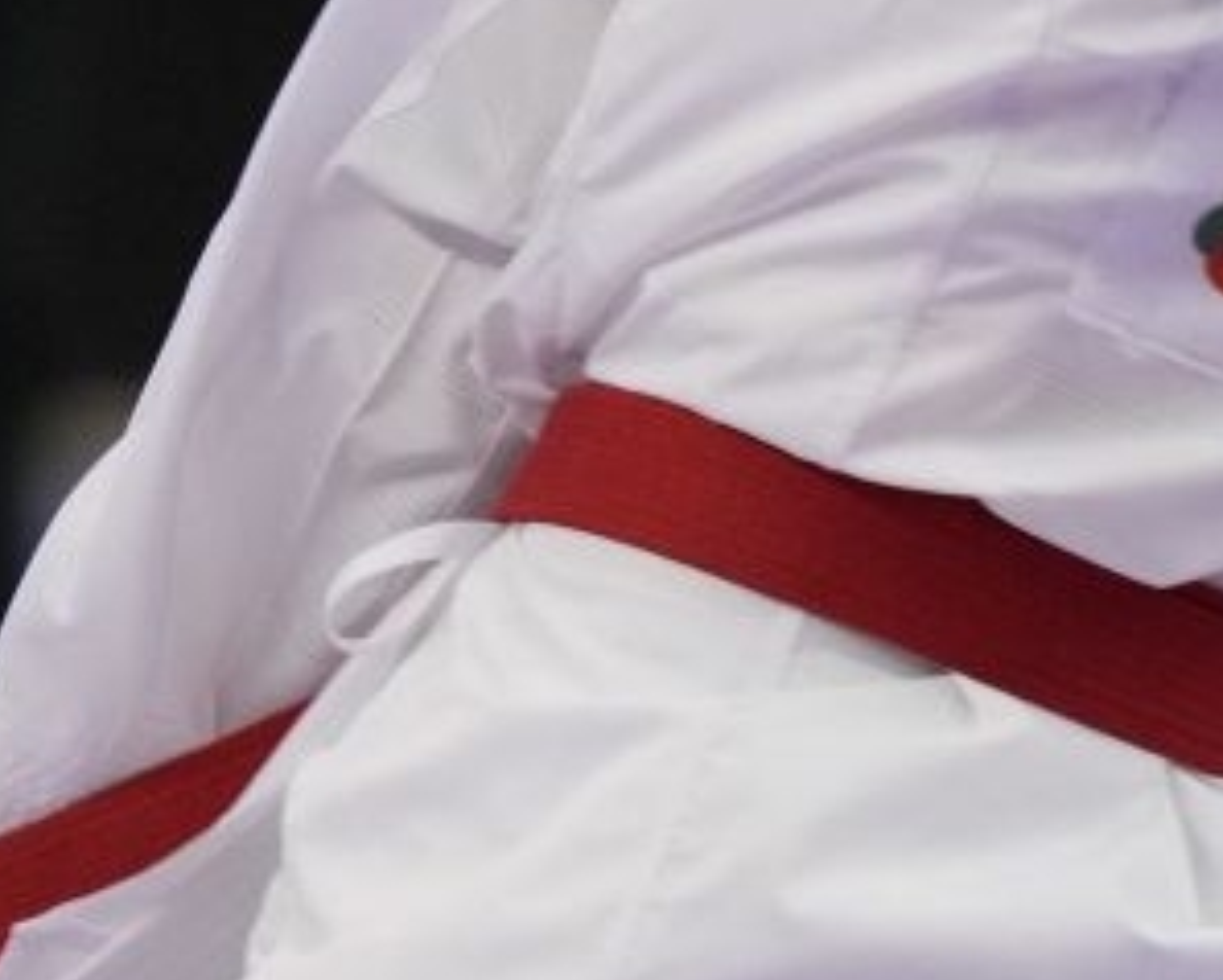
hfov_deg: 2.0
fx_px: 35604
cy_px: -988
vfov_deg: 1.6
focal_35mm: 983
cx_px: -894
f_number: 2.8
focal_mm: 173
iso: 2500
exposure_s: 1/1000
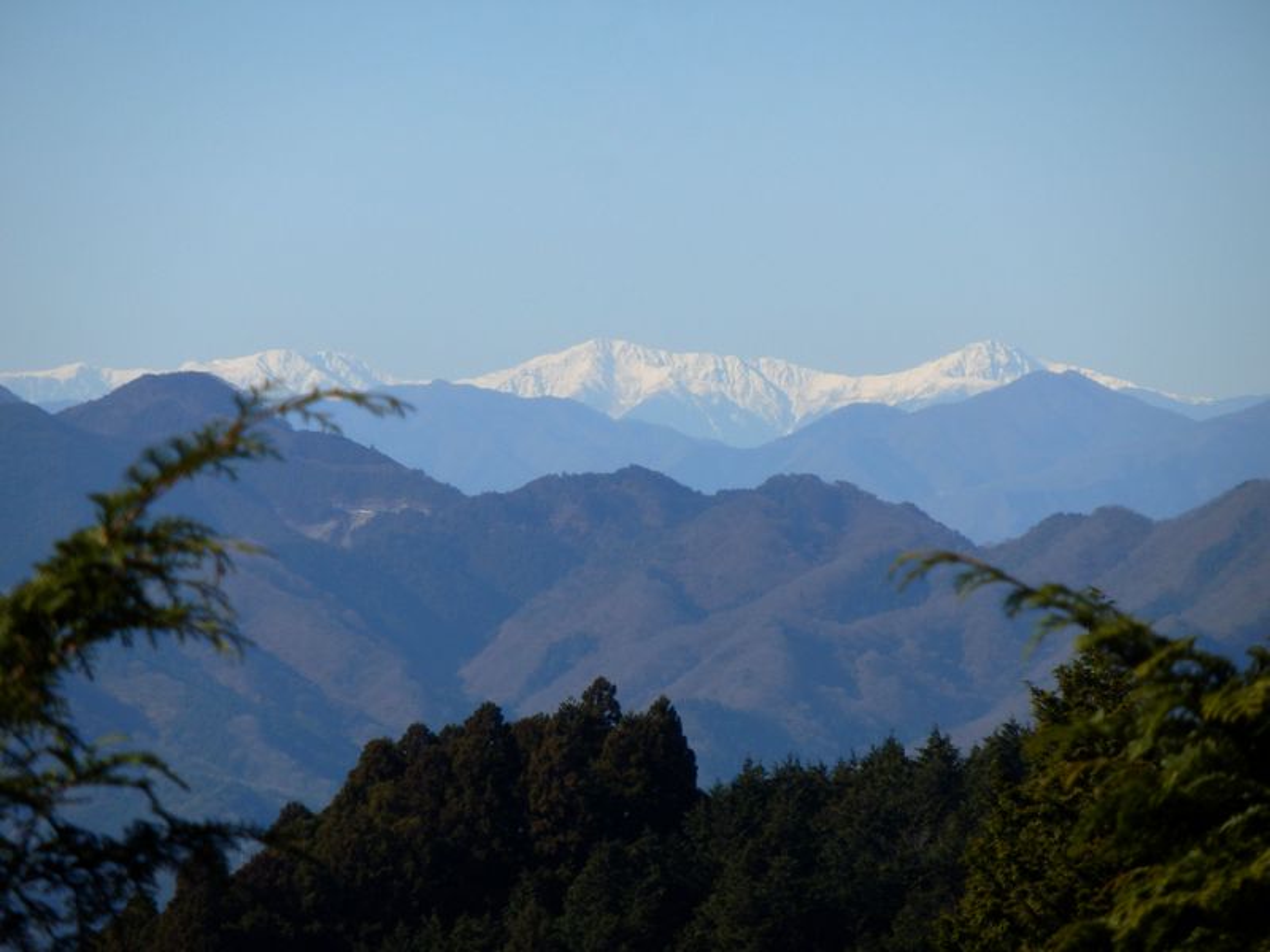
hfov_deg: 6.6
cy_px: 476
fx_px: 11006
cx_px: 635
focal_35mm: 300
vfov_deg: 5.0
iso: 80
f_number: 5.9
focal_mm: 52.5
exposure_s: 1/640
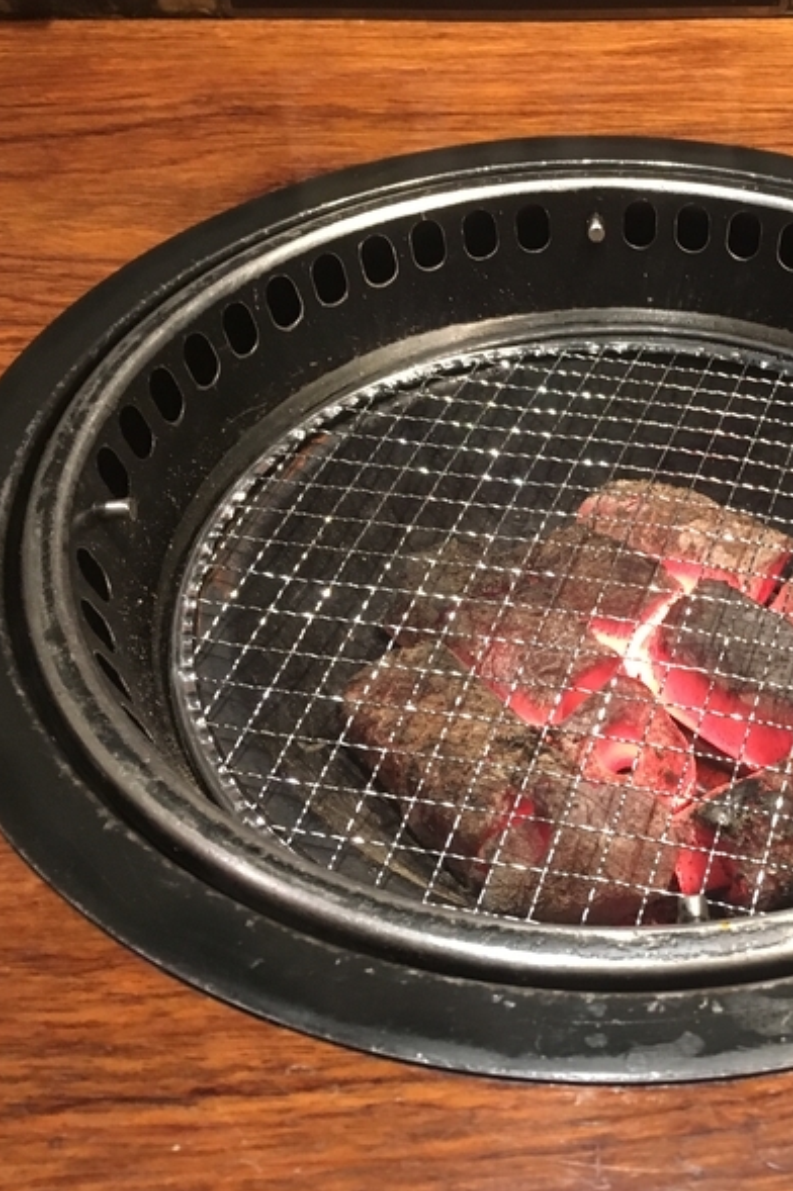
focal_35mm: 41
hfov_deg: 31.2
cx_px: 706
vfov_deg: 47.4
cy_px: 597
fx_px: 1356
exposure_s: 1/17
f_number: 2.2
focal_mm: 4.15
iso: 200
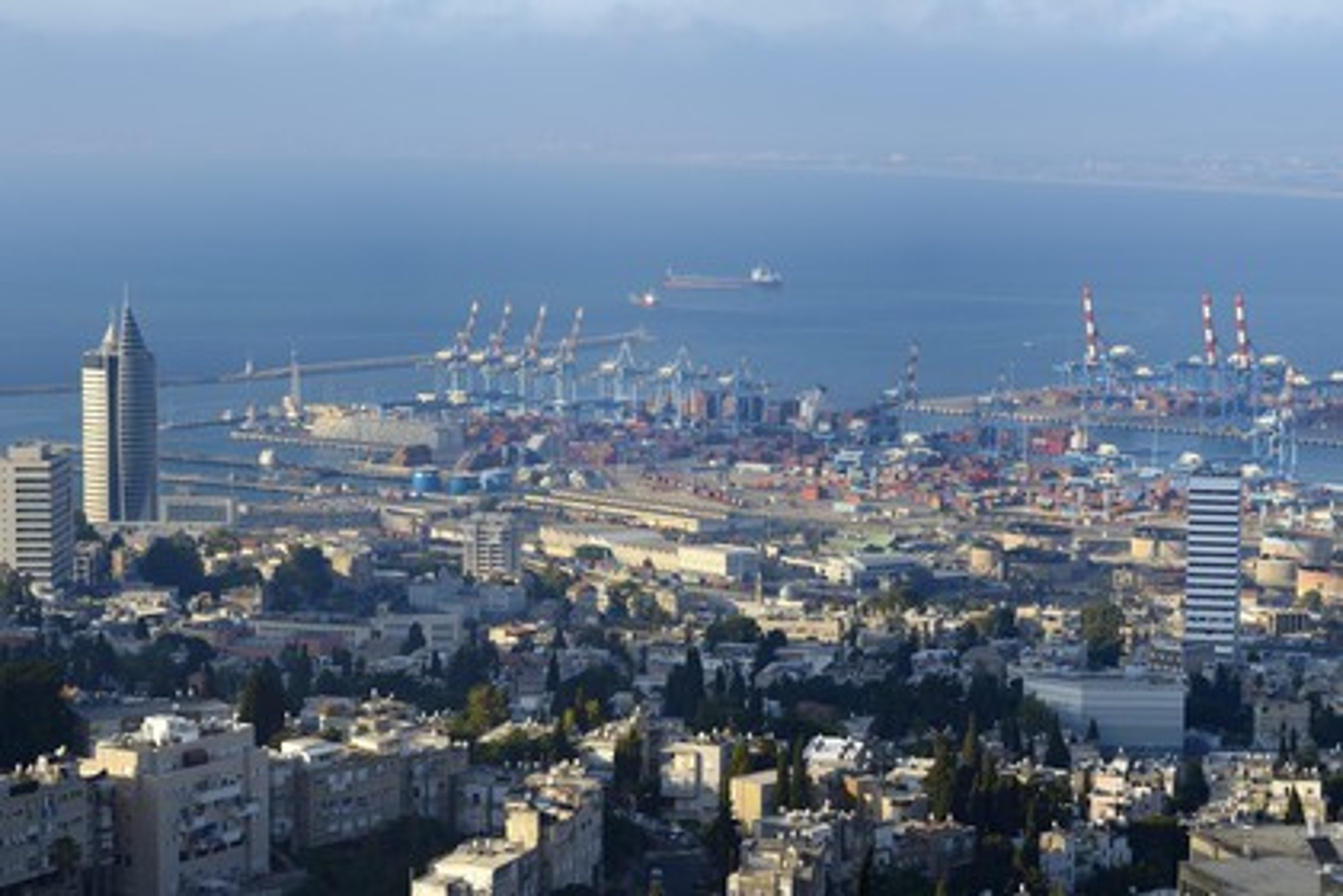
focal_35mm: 92
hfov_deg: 22.1
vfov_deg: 14.9
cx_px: 672
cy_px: 448
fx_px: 3432
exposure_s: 1/500
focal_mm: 92
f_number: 8
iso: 250
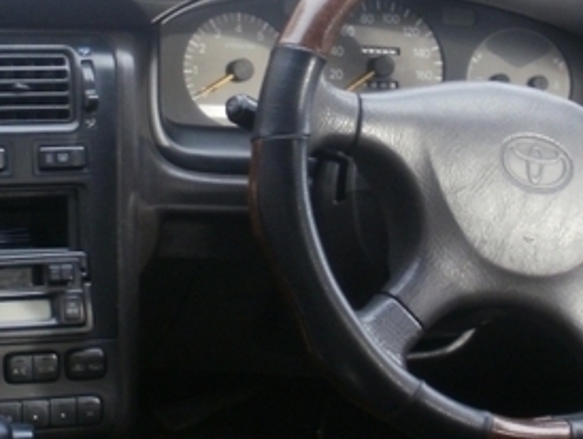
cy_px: 134
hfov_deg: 18.7
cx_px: 240
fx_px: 1770
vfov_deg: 14.1
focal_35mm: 105
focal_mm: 6.3
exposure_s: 1/50
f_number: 3.5
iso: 100
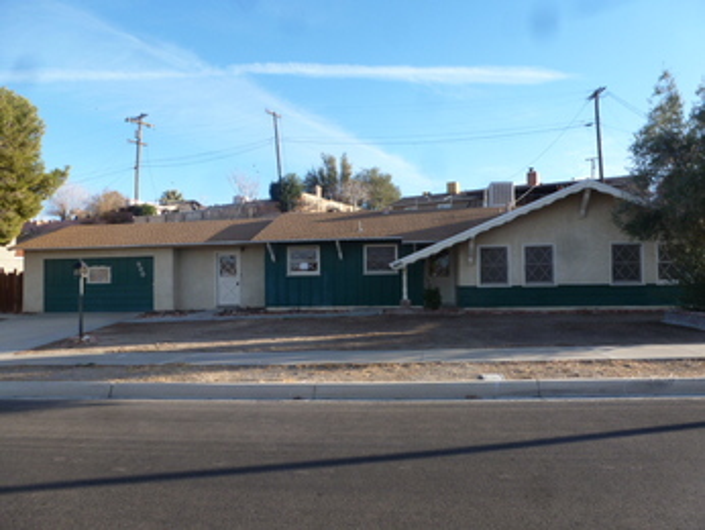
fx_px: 489
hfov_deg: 71.6
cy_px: 265
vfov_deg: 56.9
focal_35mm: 24
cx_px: 352
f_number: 4
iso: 100
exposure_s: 1/200
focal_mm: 4.3
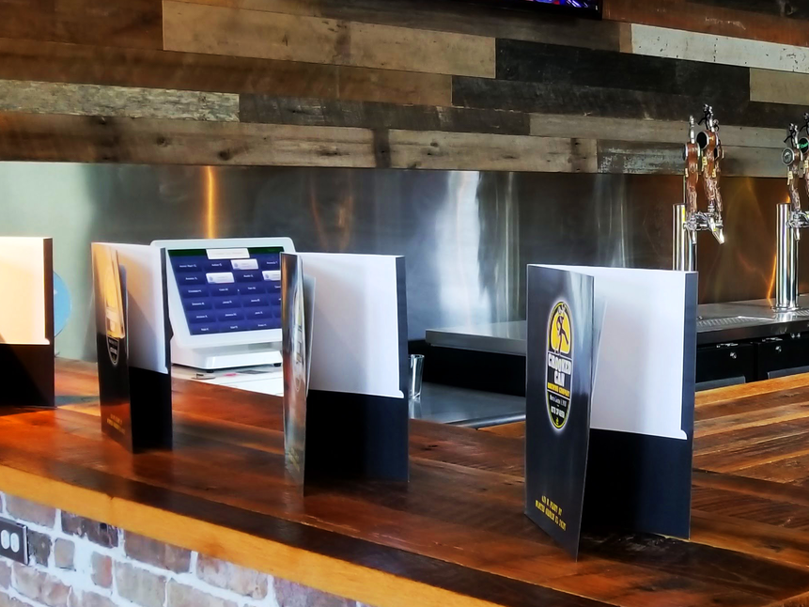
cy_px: 321
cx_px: 821
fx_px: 1356
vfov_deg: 25.2
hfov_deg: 30.7
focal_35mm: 58
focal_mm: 4.25
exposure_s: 1/30
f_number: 1.7
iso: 160
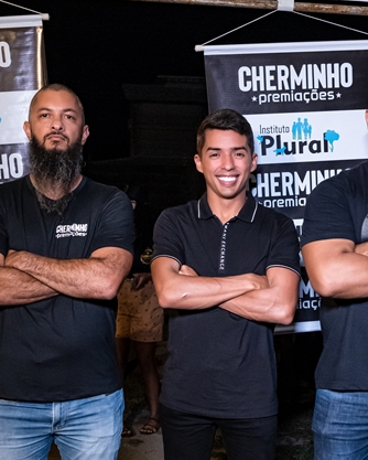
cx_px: 238
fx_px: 816
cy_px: 352
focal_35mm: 60
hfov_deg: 25.3
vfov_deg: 30.8
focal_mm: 24
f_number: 2.8
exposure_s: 1/200
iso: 2500
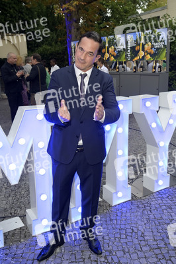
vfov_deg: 55.8
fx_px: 250
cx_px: 88
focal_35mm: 34
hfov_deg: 38.8
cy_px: 132
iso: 1600
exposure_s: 1/200
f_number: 5.6
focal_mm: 34
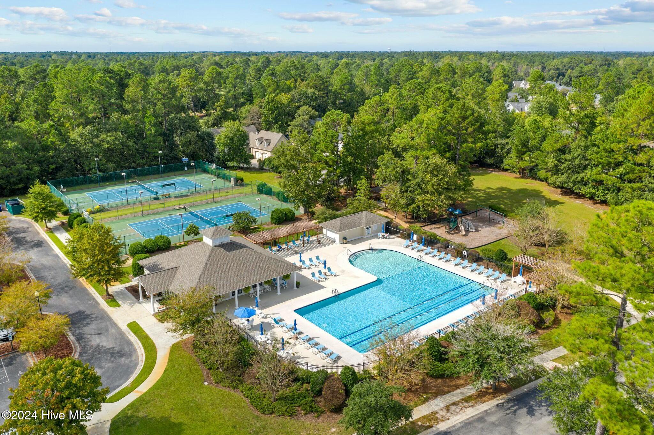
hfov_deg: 65.5
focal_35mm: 28
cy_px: 218
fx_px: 508
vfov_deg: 46.4
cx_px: 327
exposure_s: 1/160
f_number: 4
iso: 100
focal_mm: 10.26
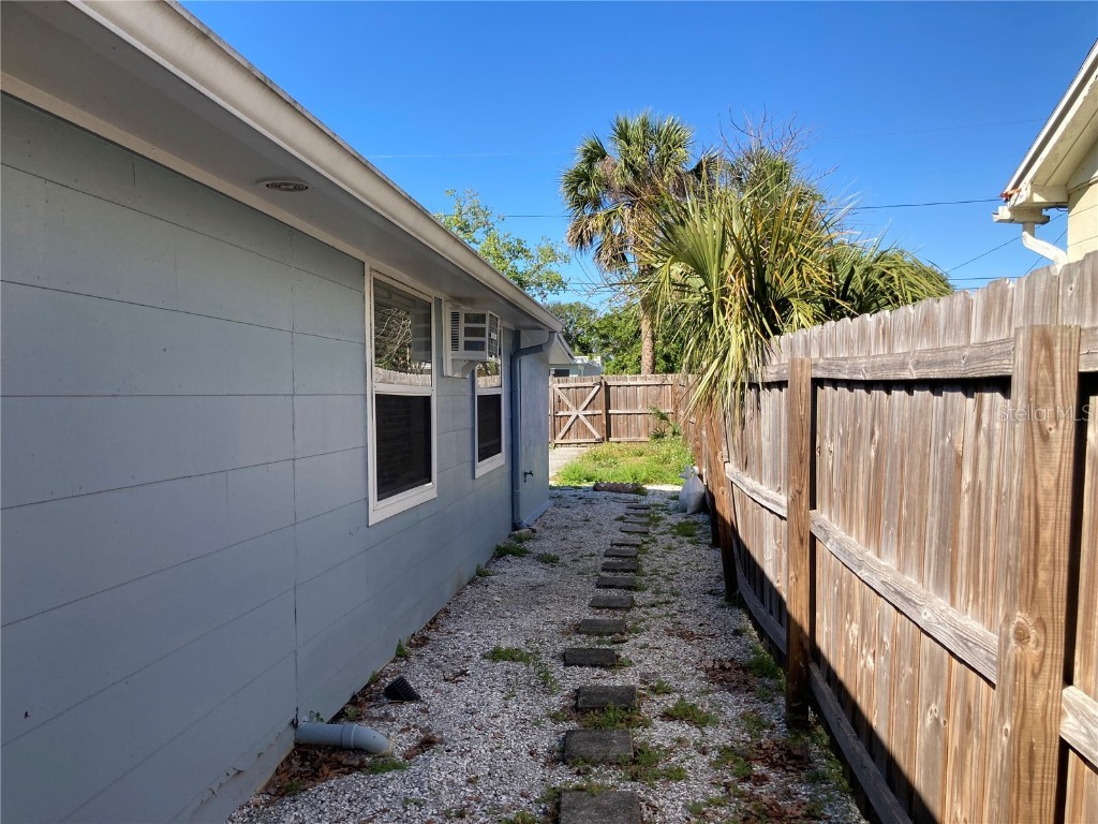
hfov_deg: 63.4
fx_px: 888
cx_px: 549
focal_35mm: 28
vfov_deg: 49.7
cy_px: 412
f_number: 1.8
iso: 20
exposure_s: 1/1143
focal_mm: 3.99
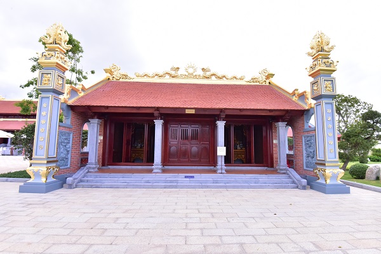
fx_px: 190
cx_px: 190
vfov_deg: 67.4
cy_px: 127
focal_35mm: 18
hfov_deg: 90.0
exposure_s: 1/1600
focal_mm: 18
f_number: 9
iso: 3200
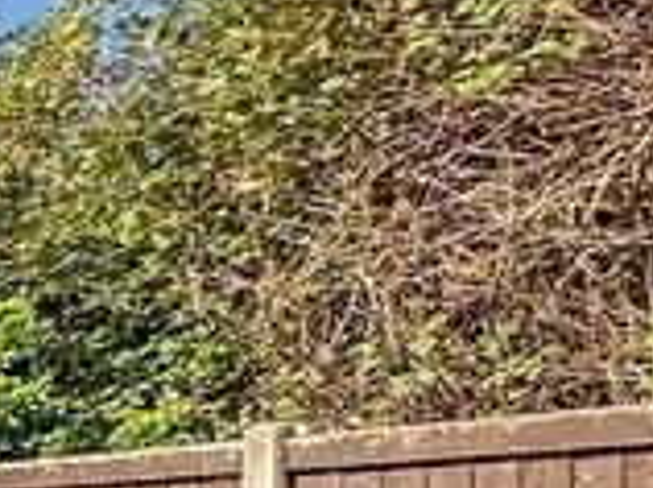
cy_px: 740
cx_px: -1442
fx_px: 1714
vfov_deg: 15.0
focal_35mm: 91
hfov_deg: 10.6
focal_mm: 2.22
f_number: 2.2
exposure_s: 1/615
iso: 40
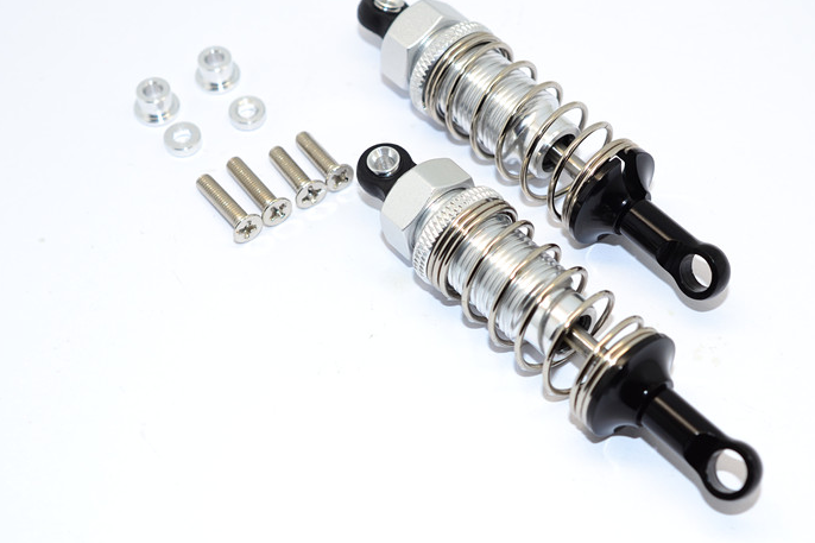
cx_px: 441
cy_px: 256
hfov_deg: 28.8
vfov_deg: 19.4
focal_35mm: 70
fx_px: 1584
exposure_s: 1/60
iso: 100
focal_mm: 40
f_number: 9
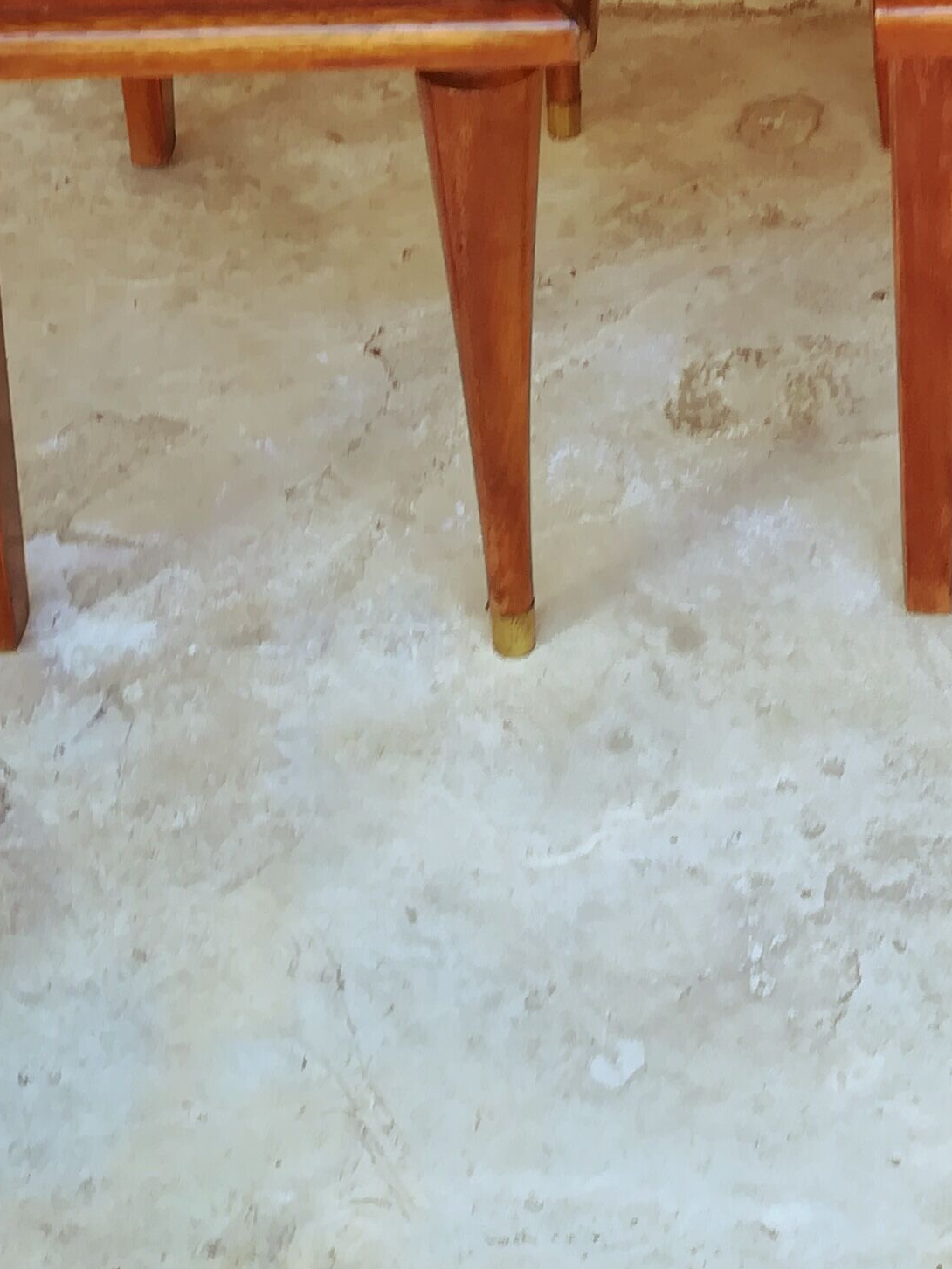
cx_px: 760
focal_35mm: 71
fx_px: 2603
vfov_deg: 23.9
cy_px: -402
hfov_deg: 20.5
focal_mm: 3.83
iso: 64
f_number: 2.2
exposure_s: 1/33.3
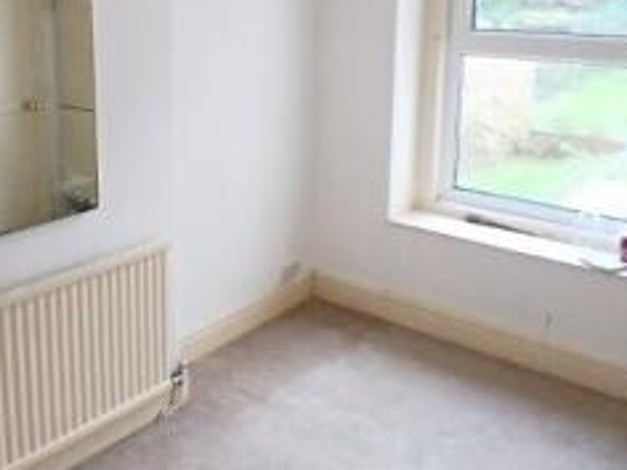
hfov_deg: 44.6
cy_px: 123
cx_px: 251
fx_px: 761
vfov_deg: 33.7
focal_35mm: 42
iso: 200
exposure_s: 1/33.3
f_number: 2.2
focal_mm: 1.4
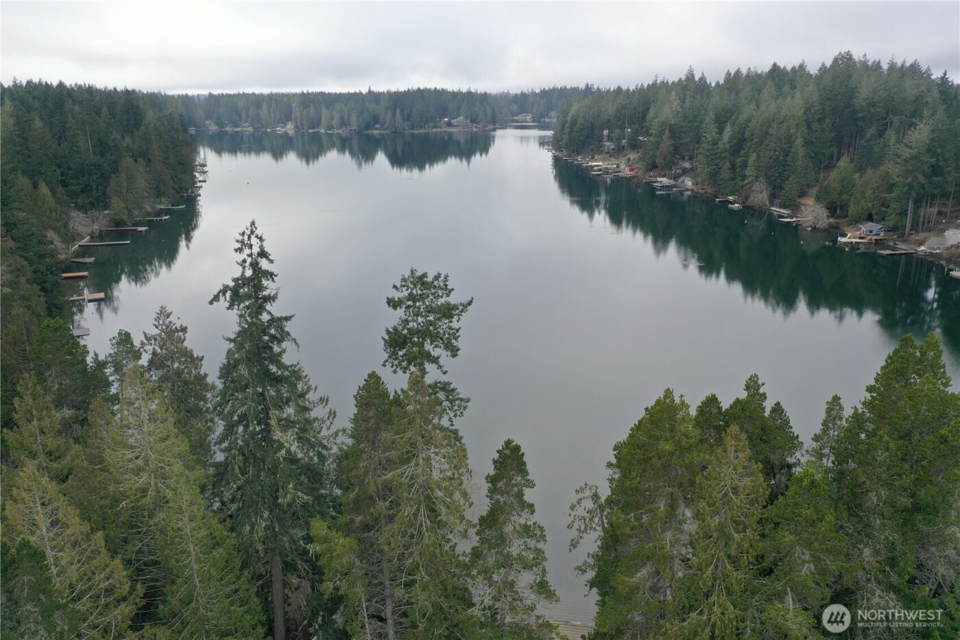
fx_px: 747
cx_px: 480
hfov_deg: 65.5
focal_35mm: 28
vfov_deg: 46.4
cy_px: 320
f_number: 3.5
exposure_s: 1/400
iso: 100
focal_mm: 10.26
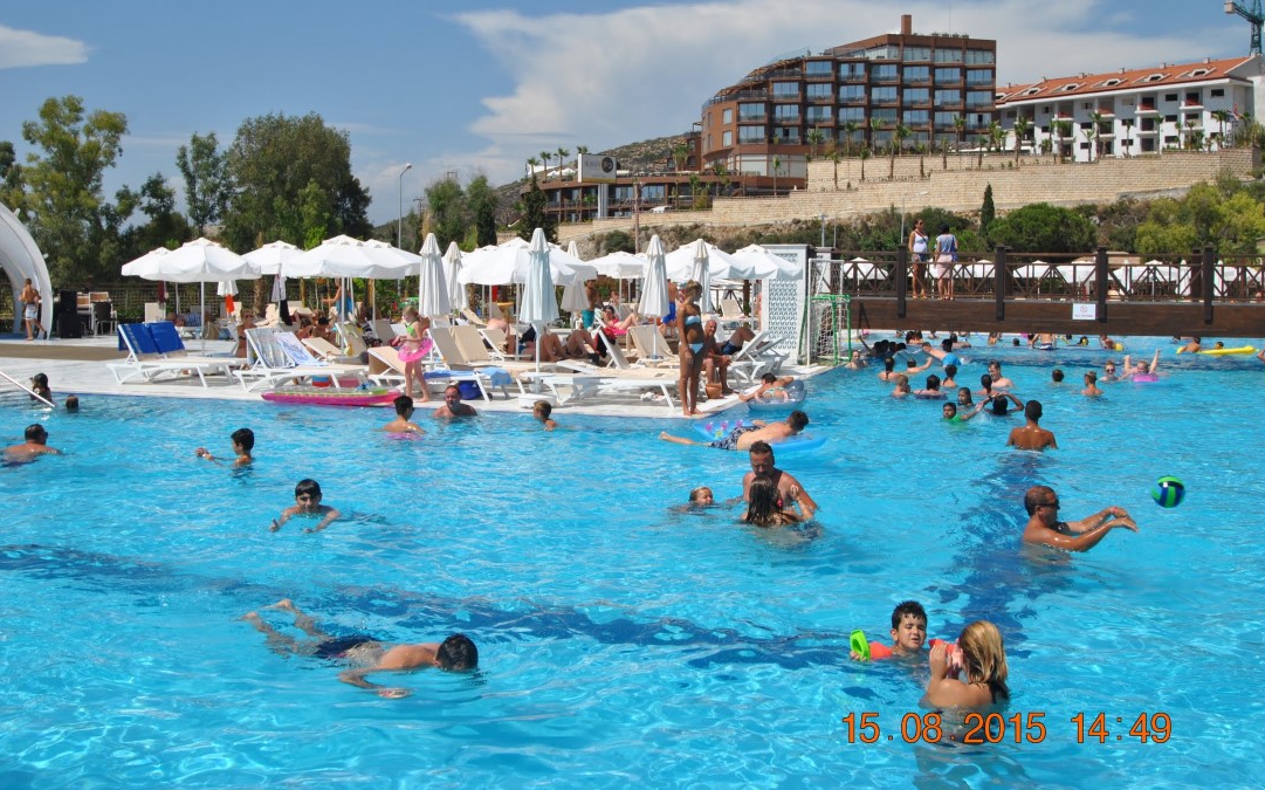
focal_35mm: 39
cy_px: 346
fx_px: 1344
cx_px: 628
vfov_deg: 32.7
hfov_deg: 50.4
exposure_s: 1/320
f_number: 9
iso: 100
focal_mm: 24
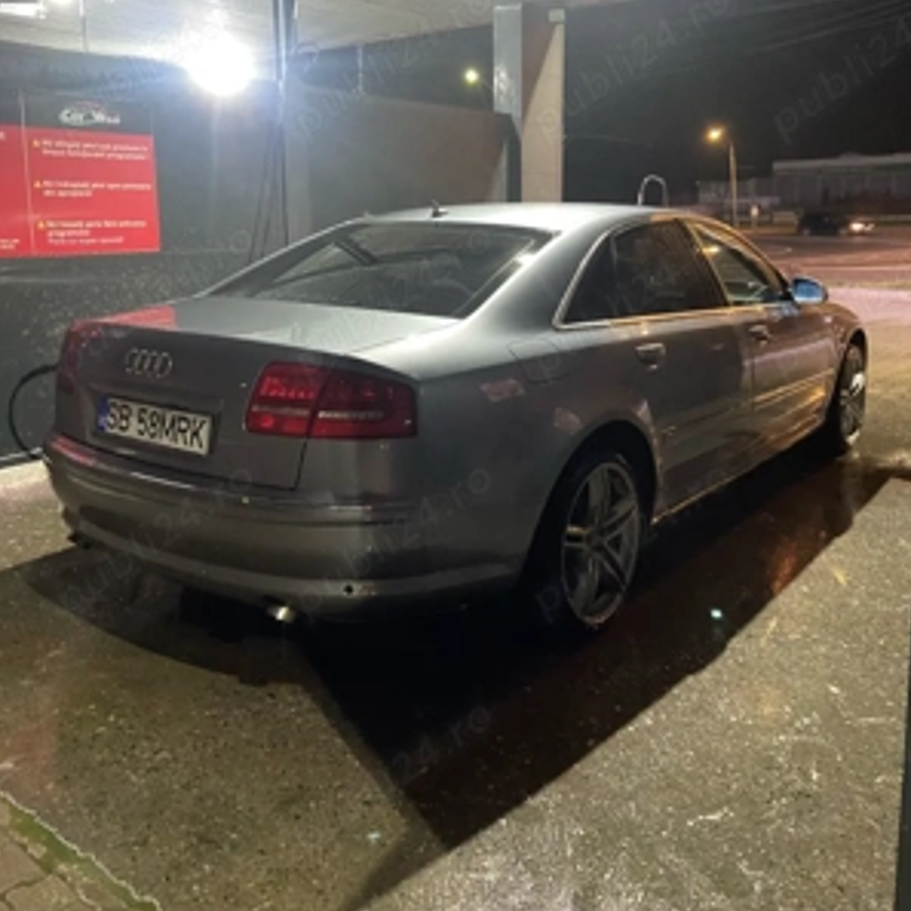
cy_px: 337
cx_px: 454
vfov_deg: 51.9
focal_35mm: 31
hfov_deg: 52.5
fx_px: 923
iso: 800
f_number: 1.8
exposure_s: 1/25
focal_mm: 4.25
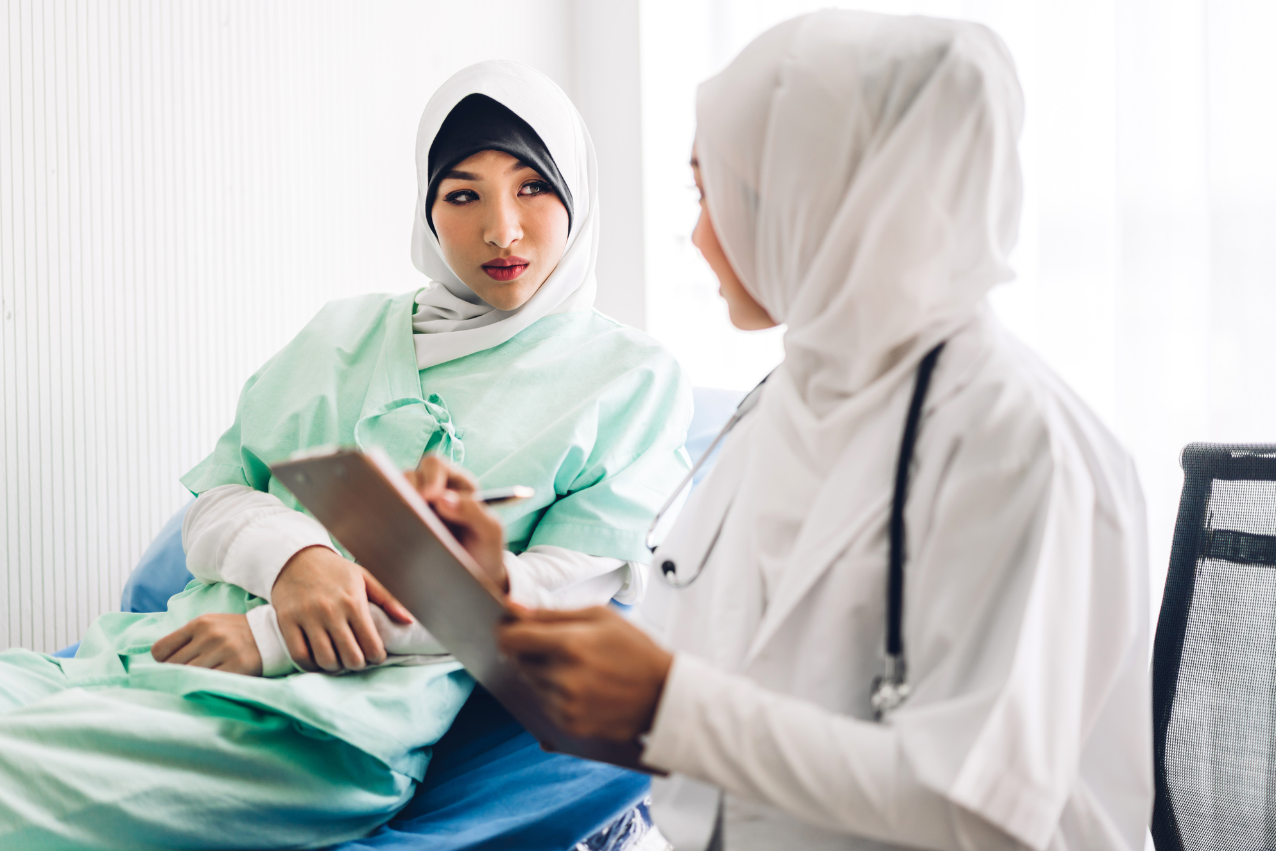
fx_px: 1950
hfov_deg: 36.2
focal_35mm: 55
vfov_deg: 24.6
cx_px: 638
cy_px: 426
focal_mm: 55
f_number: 1.8
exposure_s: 1/320
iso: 125
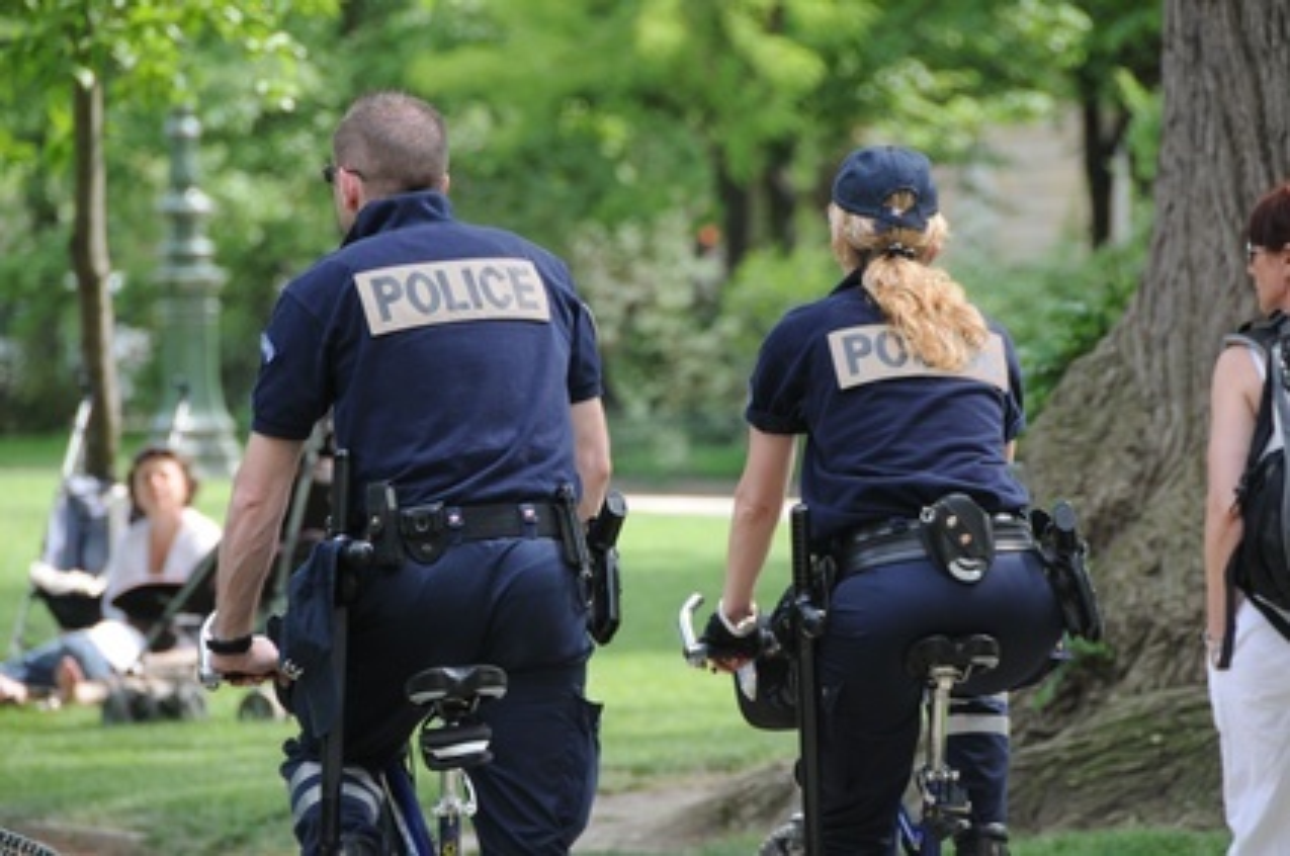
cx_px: 645
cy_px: 428
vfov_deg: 4.6
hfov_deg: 6.9
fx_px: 10734
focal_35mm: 300
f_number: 6.3
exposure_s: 1/160
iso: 200
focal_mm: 200
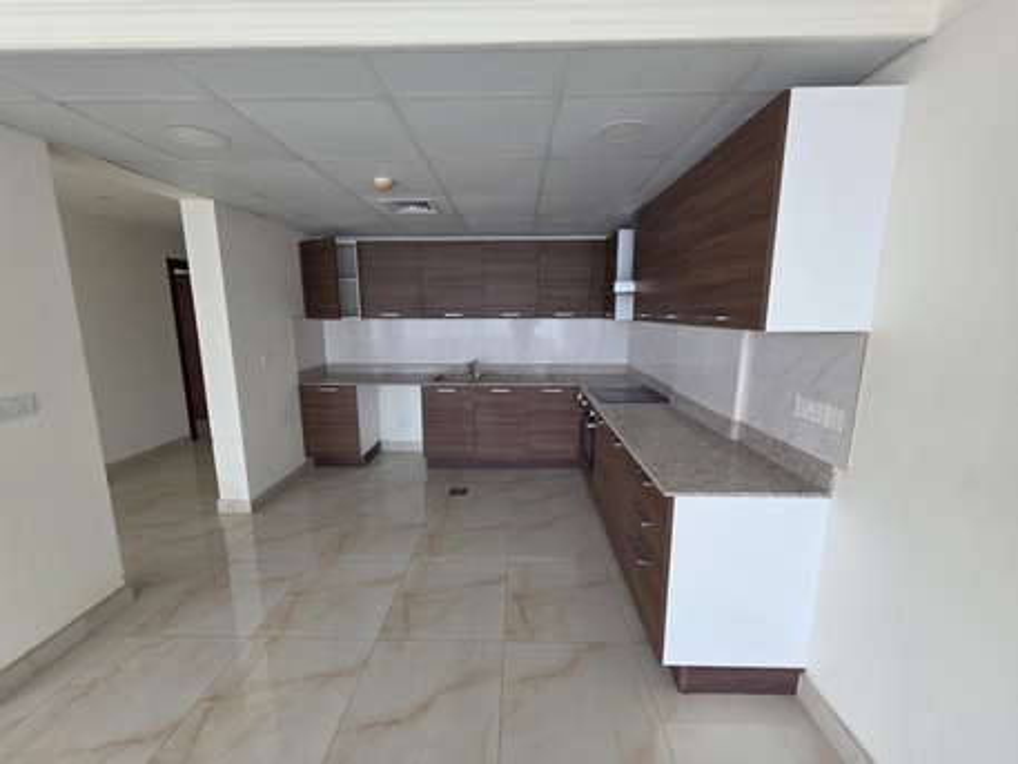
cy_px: 382
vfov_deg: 89.9
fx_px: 382
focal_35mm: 13
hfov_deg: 106.2
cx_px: 509
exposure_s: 1/100
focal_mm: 2.2
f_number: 1.9
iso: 40
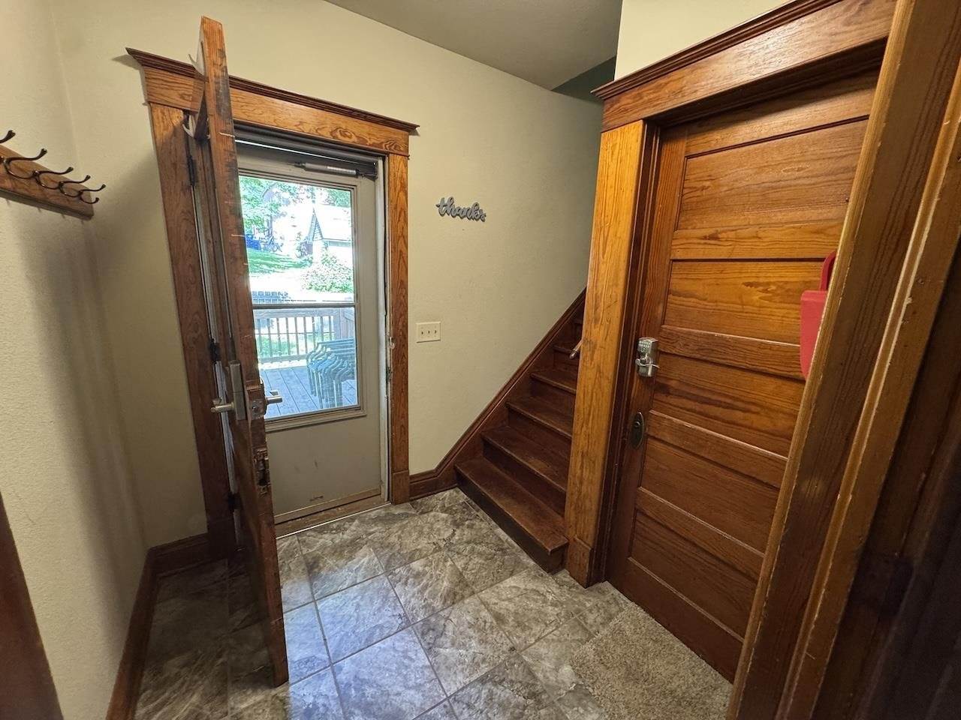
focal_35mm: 14
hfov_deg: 102.1
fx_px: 389
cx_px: 480
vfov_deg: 85.7
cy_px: 360
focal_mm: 2.22
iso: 400
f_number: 2.2
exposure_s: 1/60
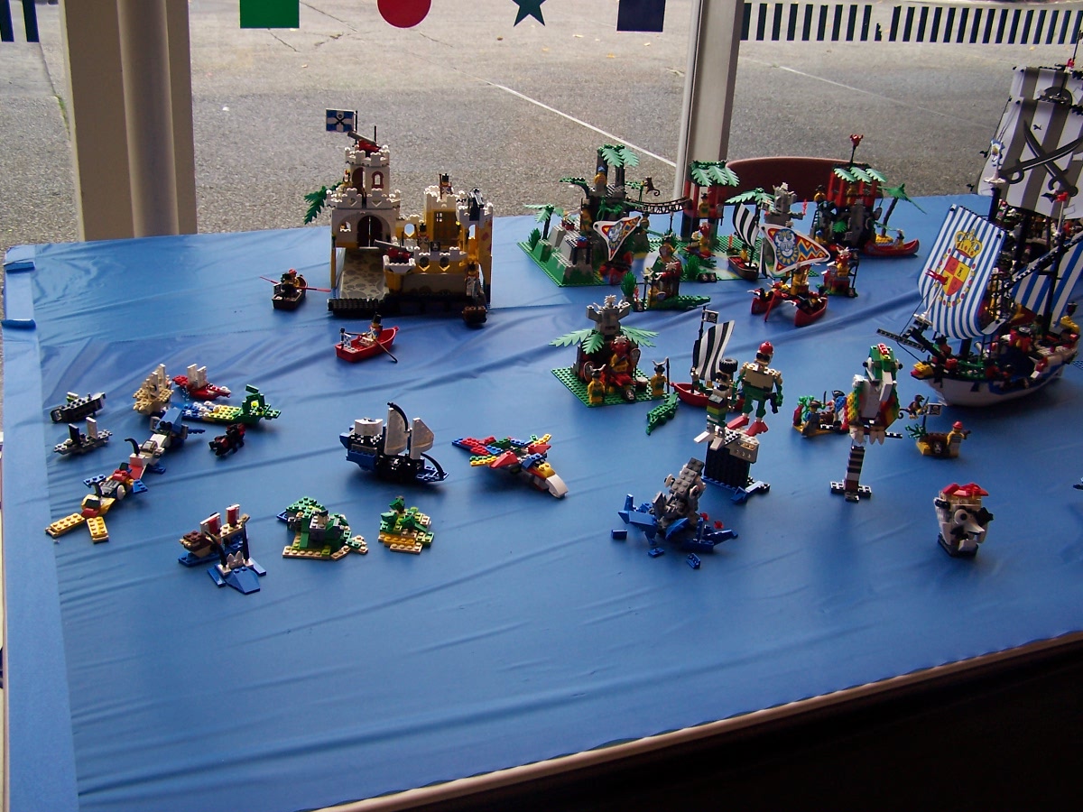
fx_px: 1189
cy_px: 406
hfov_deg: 49.0
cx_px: 542
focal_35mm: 38
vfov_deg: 37.7
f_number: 2.8
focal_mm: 6.3
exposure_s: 1/125
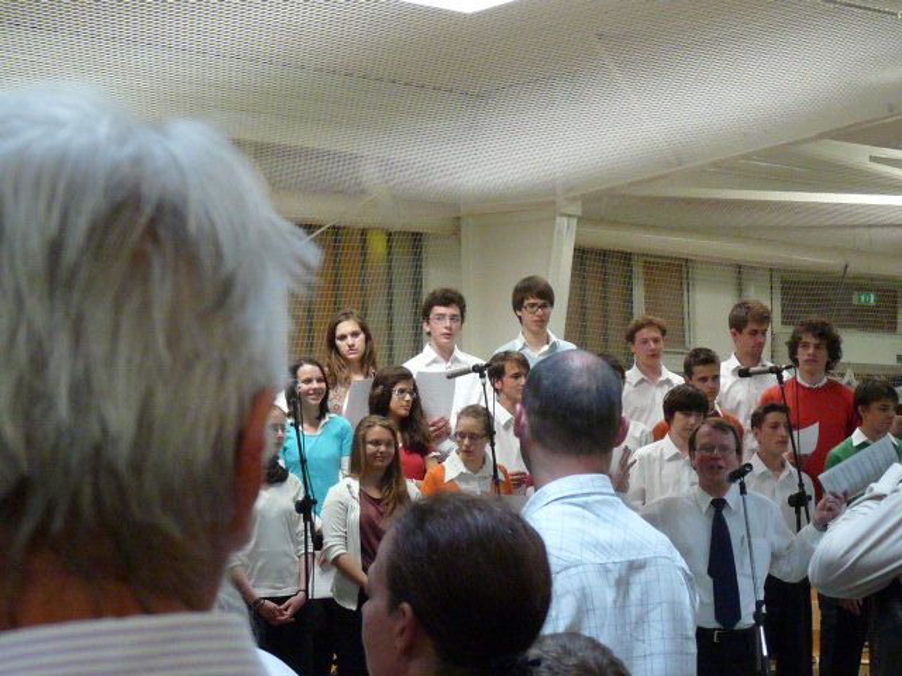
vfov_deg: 12.5
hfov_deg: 16.6
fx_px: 3101
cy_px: 338
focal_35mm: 119
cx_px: 451
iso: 400
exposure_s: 1/160
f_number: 3.4
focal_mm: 11.9
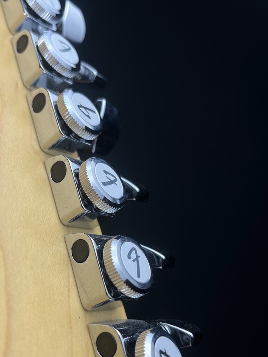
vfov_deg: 49.8
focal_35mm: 37
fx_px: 382
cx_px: 89
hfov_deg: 38.2
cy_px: 218
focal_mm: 5.1
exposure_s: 1/676
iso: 50
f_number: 1.6
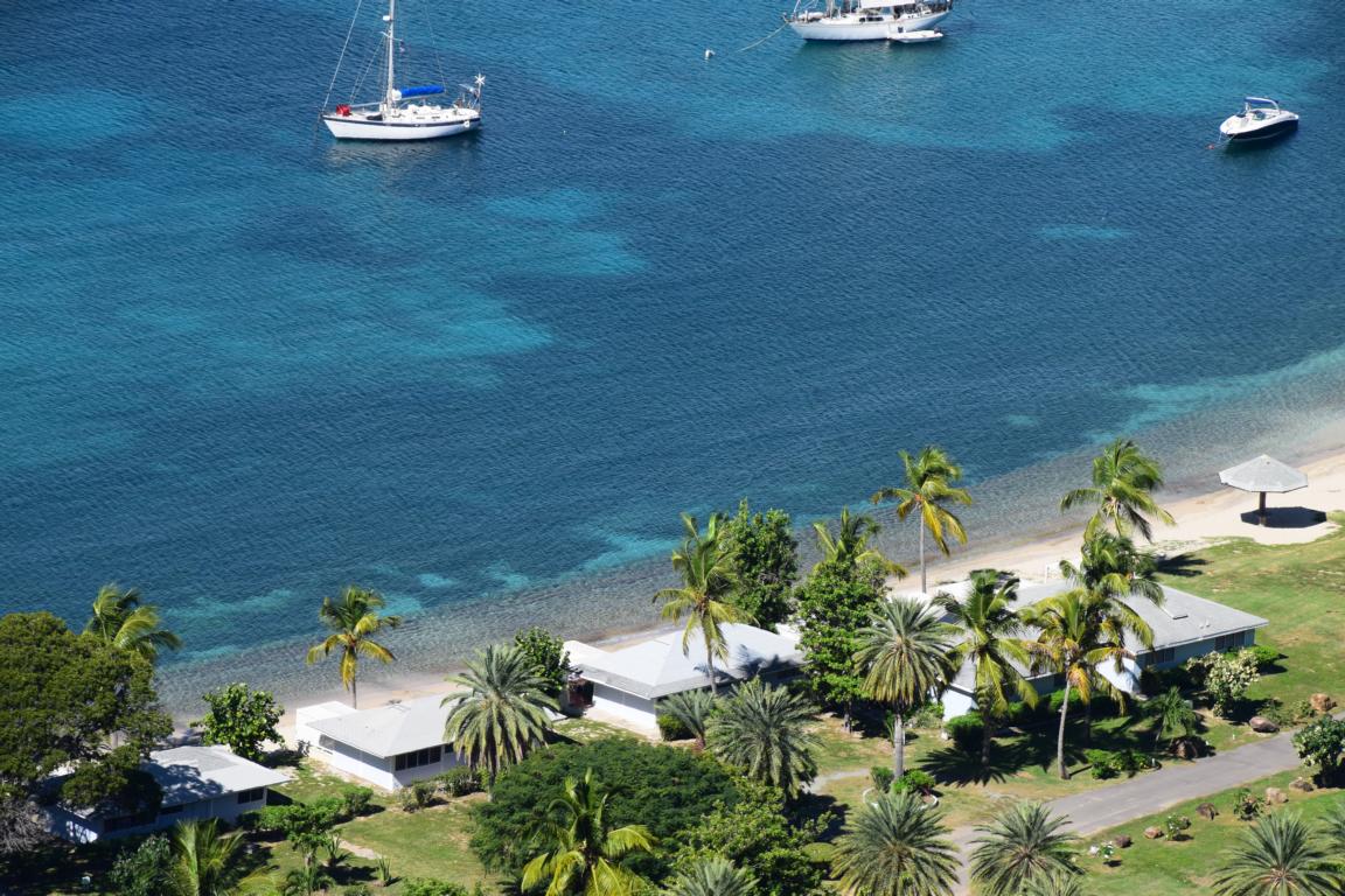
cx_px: 672
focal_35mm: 225
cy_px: 448
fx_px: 8406
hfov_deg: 9.1
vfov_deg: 6.1
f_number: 11
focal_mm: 150
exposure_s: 1/500
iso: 360
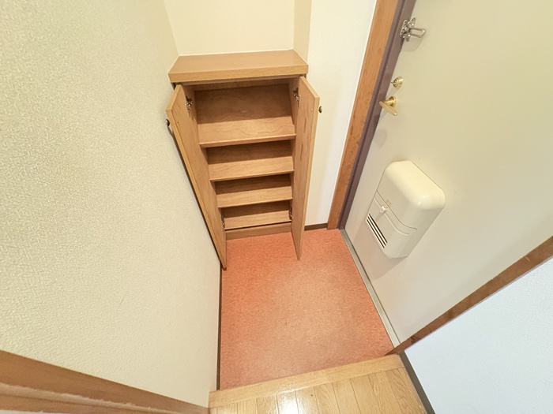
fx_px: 224
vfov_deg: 85.7
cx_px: 276
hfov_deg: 102.1
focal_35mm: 14
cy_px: 207
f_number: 2.2
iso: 1600
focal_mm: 2.22
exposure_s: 1/24
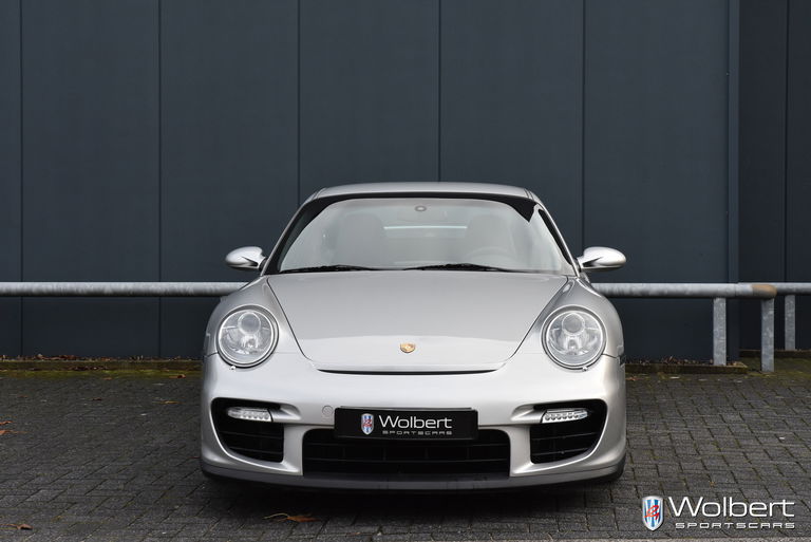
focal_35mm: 72
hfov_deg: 28.1
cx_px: 406
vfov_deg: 19.0
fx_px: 1623
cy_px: 271
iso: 800
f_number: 8
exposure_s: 1/400
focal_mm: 48
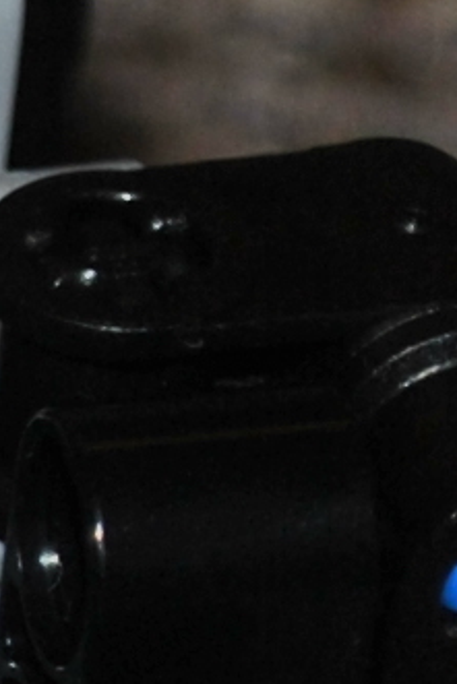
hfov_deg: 1.4
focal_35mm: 966
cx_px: -2169
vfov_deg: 2.1
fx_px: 18371
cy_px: 1686
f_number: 5.6
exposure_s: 1/125
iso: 100
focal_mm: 55
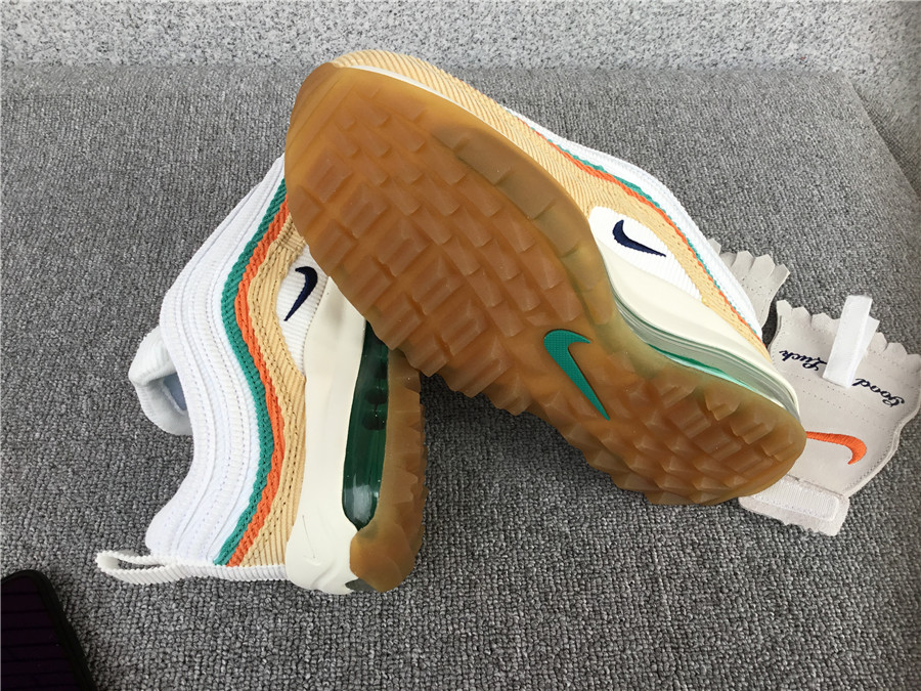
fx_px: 825
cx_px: 460
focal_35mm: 31
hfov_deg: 58.4
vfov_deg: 45.4
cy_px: 346
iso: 25
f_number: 2.4
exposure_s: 1/202
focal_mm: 3.3
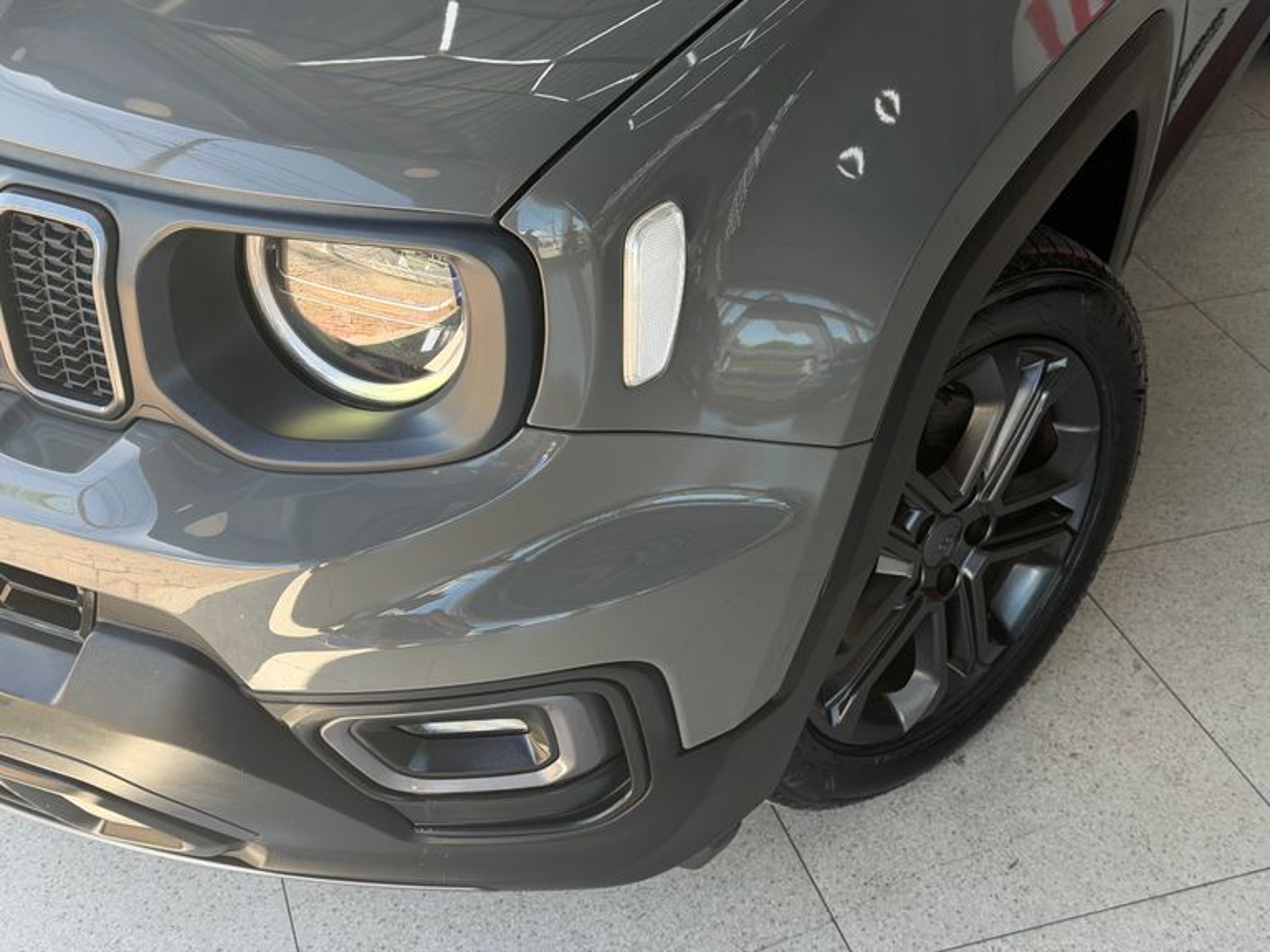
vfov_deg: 30.3
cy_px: 476
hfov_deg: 39.7
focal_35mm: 48
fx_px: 1761
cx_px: 635
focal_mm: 6.76
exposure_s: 1/450
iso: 80
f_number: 1.78
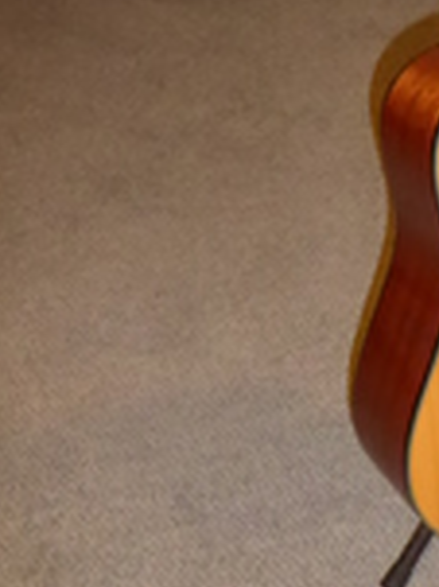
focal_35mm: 75
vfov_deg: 25.2
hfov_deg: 18.5
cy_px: 56
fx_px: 1270
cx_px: 532
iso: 800
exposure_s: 1/10
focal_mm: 4.3
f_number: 3.3
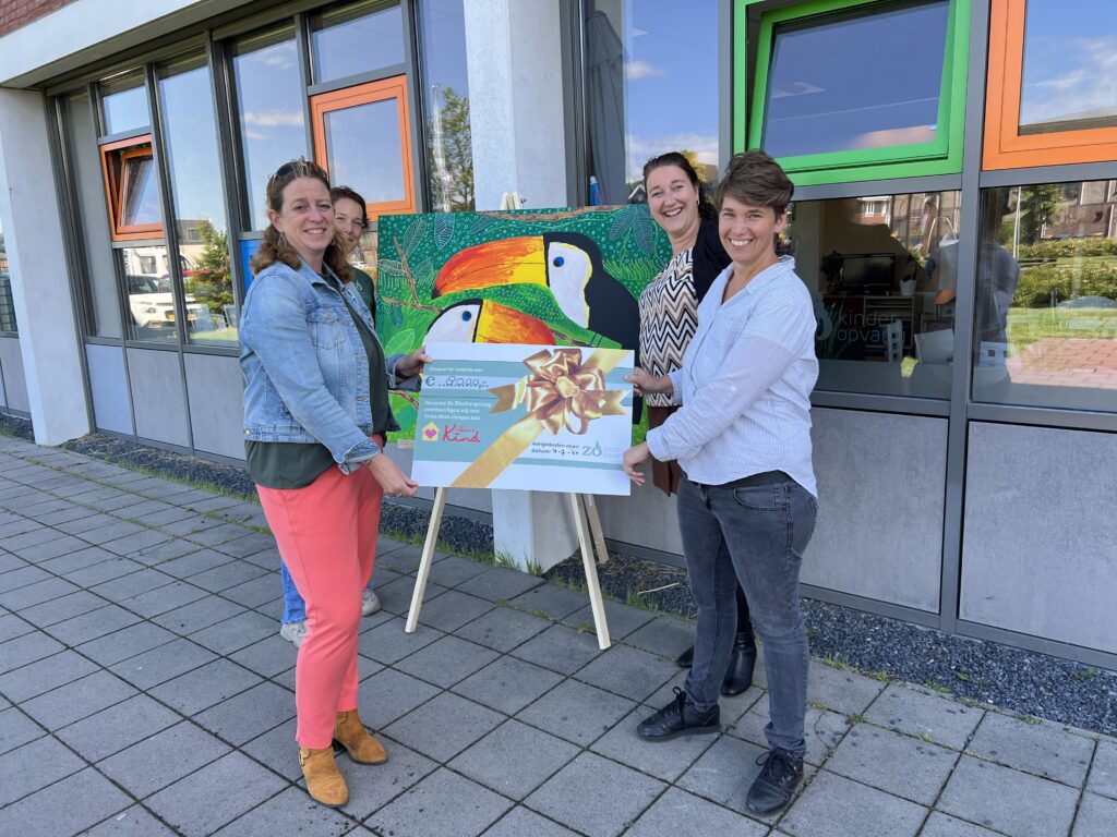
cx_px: 558
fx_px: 839
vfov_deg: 53.1
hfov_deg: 67.3
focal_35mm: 26
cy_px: 418
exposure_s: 1/581
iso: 50
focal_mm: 5.7
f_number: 1.5
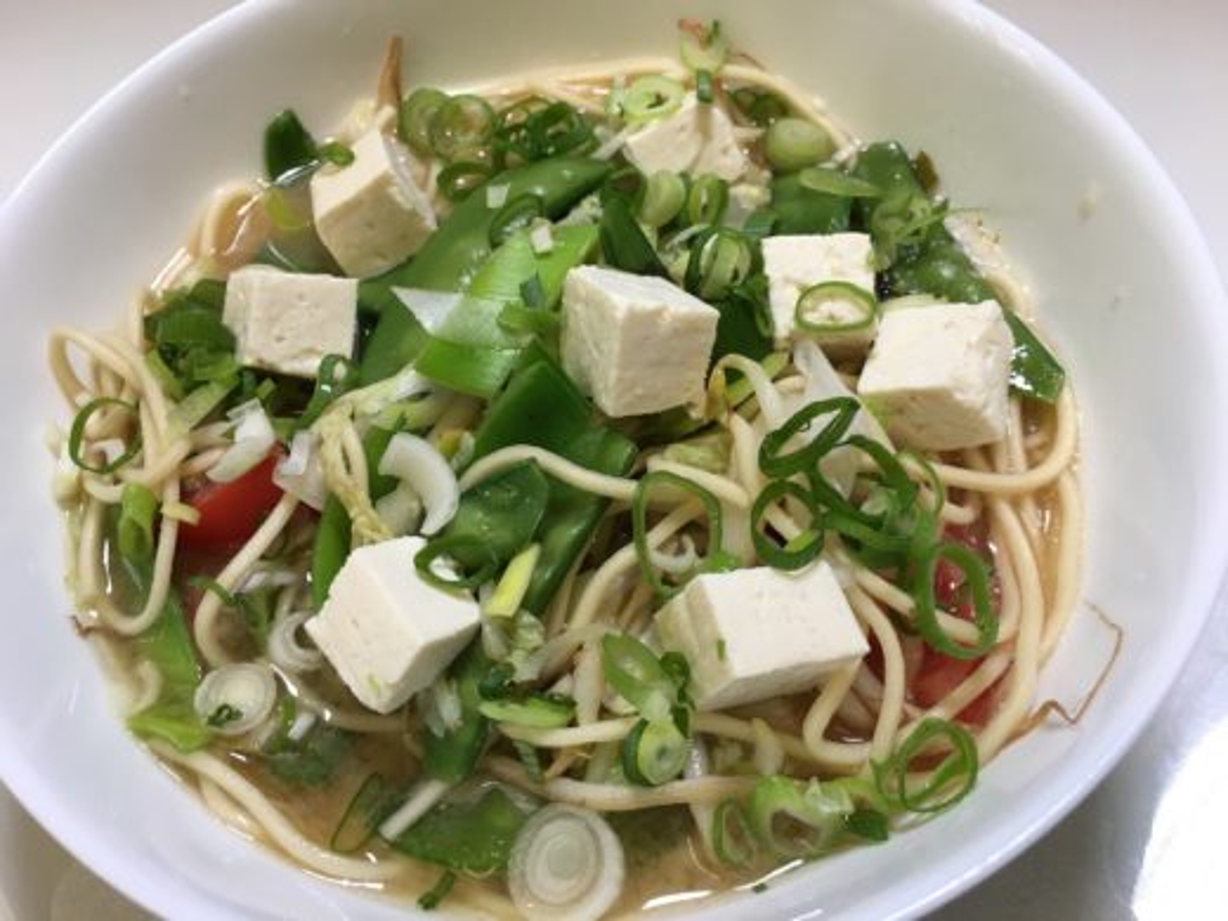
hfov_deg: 61.7
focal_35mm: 29
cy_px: 460
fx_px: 1029
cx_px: 614
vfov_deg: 48.2
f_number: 2.2
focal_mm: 4.15
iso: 32
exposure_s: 1/33
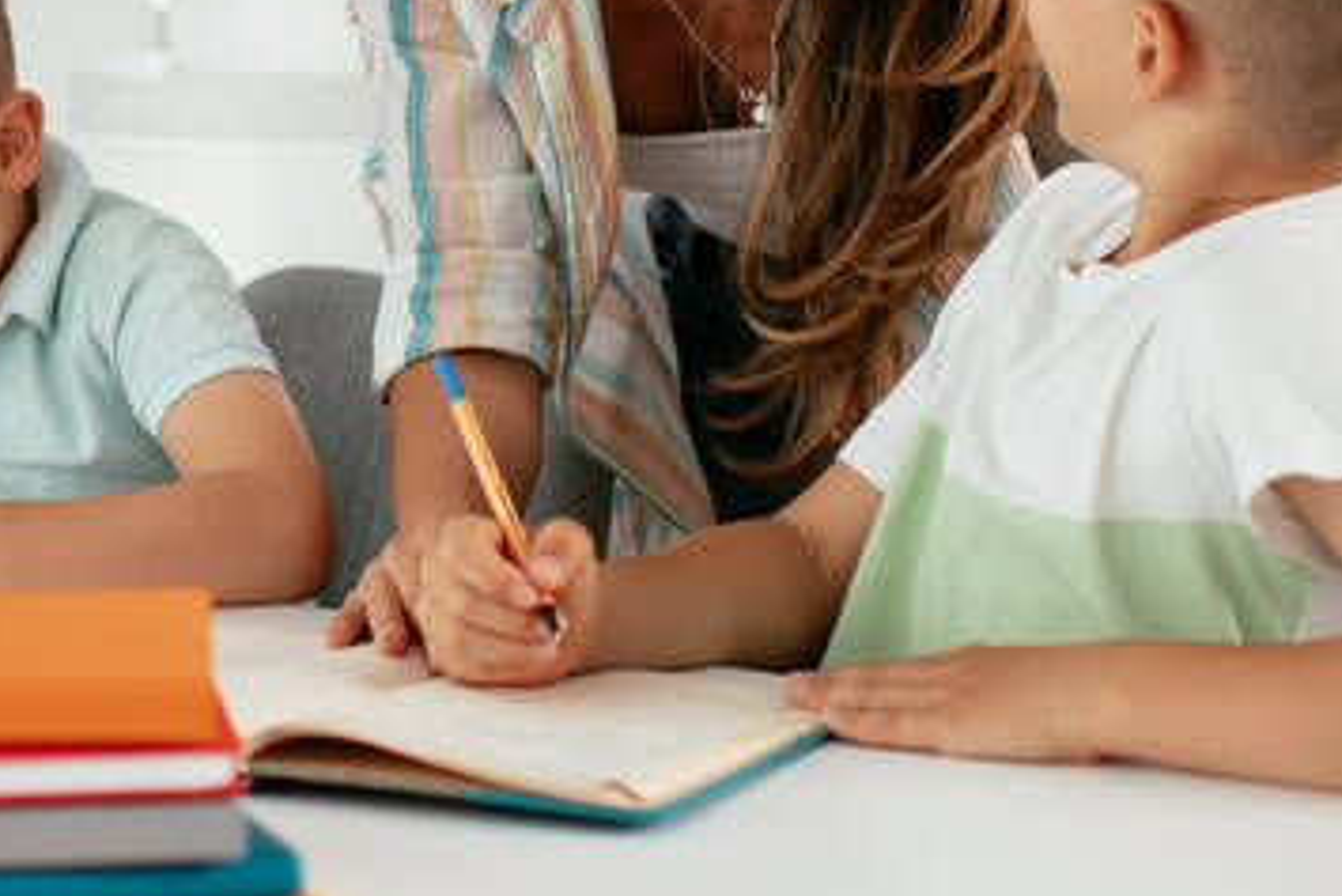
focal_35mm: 101
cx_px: -19
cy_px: 93
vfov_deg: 13.4
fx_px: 3766
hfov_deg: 19.6
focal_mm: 35
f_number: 2
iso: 200
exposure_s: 1/250
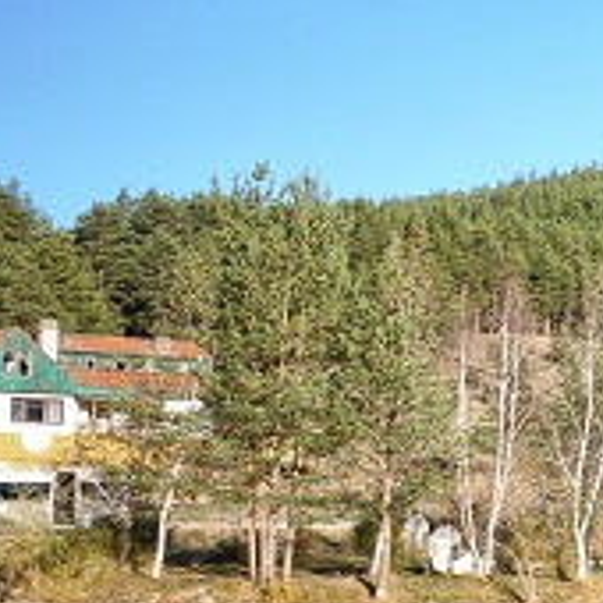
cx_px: 1075
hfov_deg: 16.3
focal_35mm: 90
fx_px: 1774
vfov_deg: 19.2
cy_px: 394
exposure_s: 1/100
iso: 125
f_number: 4.5
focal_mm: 8.8
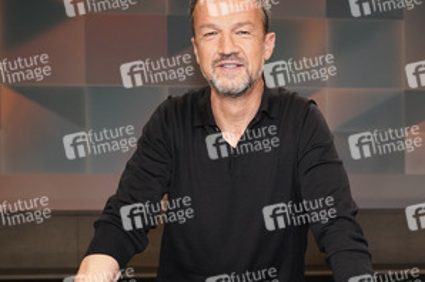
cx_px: 262
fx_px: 590
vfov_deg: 26.8
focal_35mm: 50
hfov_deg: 39.4
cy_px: 178
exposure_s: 1/160
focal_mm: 33
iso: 2000
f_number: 5
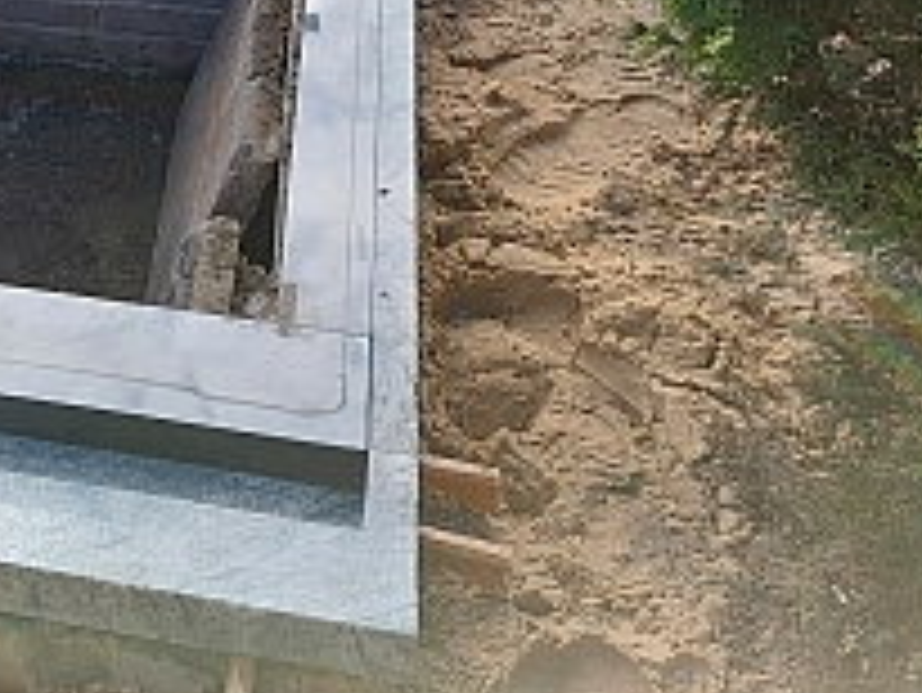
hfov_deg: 22.6
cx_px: -238
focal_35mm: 78
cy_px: -207
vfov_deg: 17.7
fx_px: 2079
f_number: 1.8
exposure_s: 1/493
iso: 40
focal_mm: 5.23
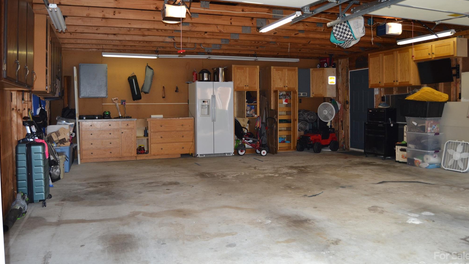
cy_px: 117
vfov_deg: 40.1
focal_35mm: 29
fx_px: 361
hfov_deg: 66.1
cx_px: 232
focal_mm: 18
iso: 360
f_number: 4
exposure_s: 1/125
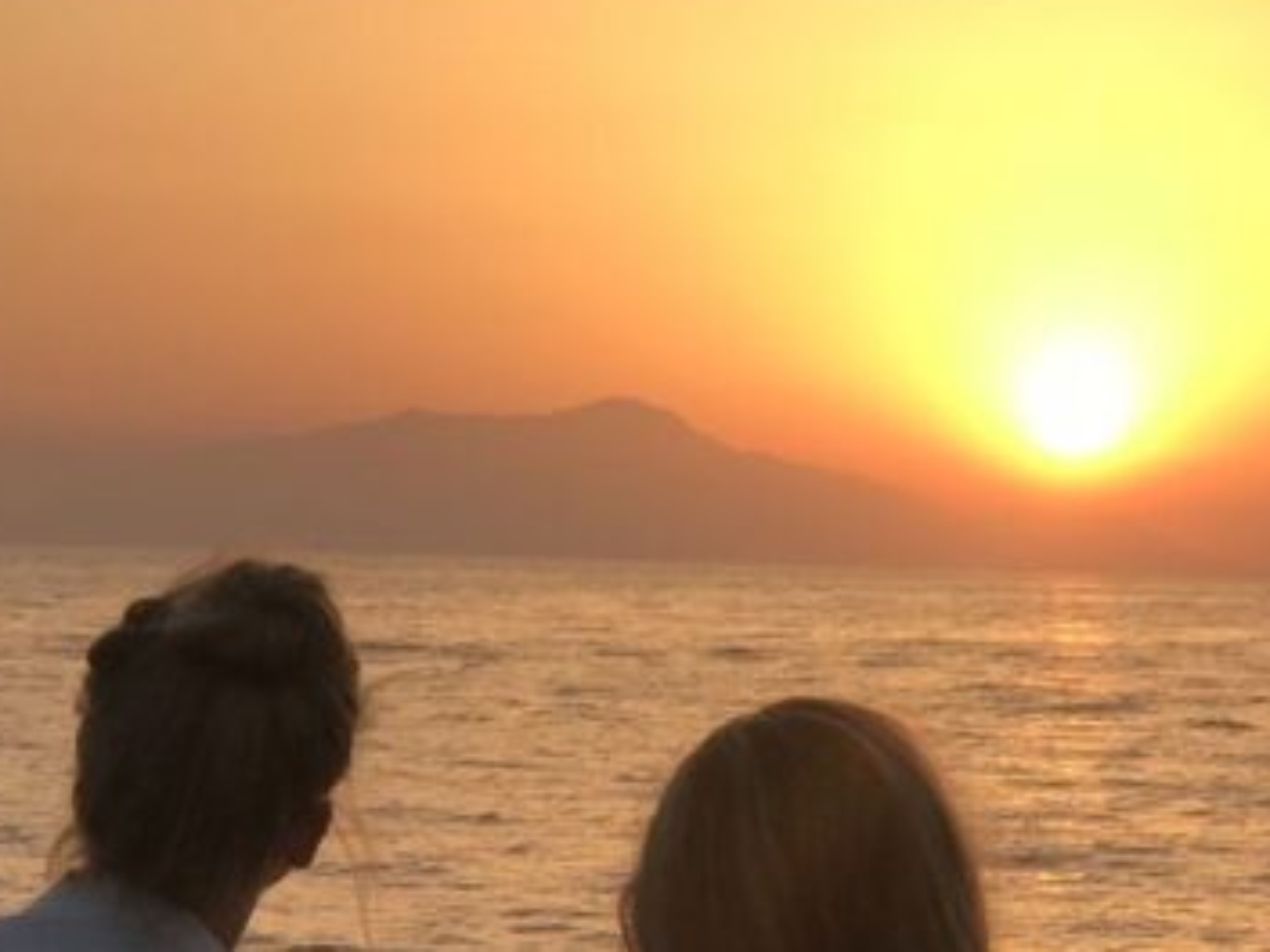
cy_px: 930
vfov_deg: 8.9
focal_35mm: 166
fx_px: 6090
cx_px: 581
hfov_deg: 11.9
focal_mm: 6.6
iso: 20
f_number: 2.8
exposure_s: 1/399
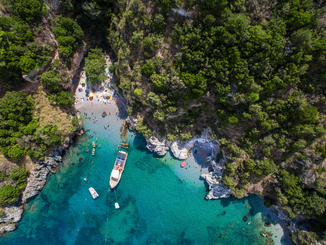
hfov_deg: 79.0
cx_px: 169
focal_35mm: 21
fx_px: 198
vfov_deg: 63.4
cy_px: 126
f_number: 2.8
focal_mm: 3.61
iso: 100
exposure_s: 1/320
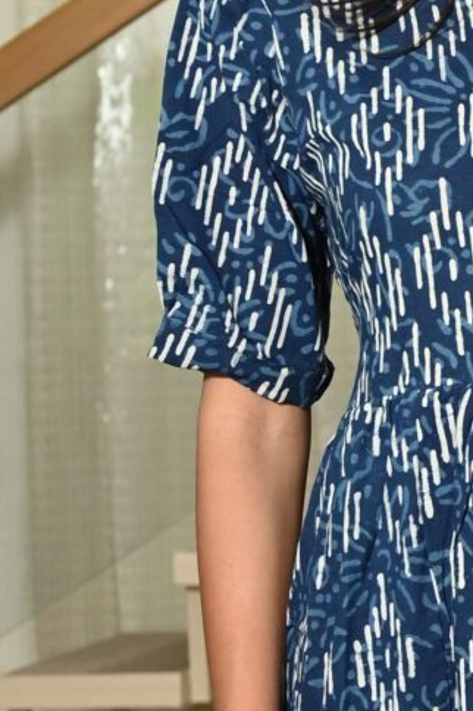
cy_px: 560
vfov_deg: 9.5
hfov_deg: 6.1
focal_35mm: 217
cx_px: 1022
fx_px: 4283
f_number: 5
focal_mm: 41
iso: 400
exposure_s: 1/160
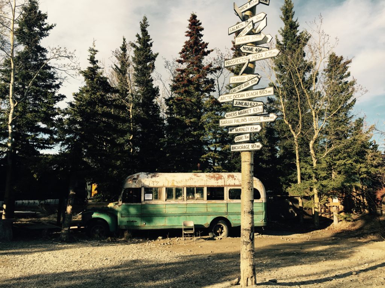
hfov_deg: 61.7
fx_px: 323
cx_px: 192
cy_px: 144
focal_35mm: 29
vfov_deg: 48.2
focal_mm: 4.15
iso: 25
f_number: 2.2
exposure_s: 1/1241
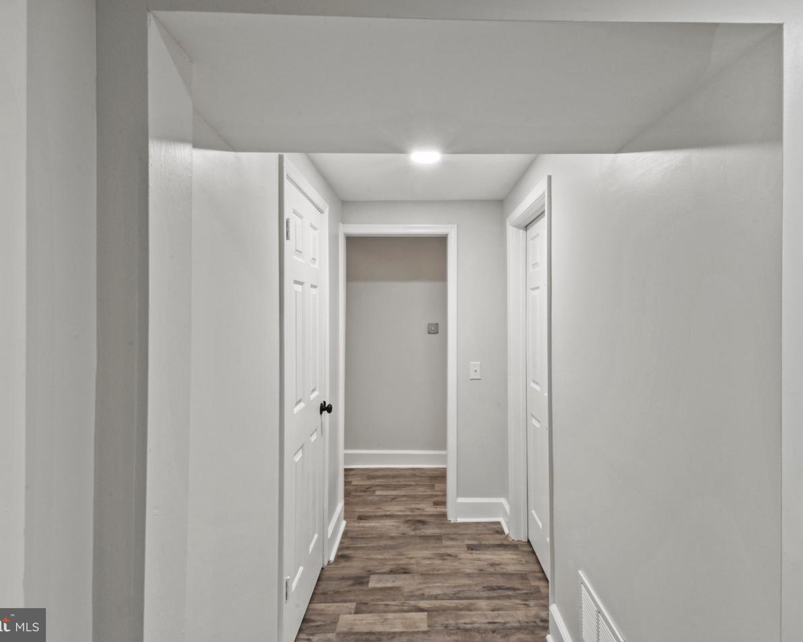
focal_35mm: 17
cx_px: 426
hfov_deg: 89.5
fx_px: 404
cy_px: 320
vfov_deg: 77.0
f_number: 22
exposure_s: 4
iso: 100
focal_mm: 10
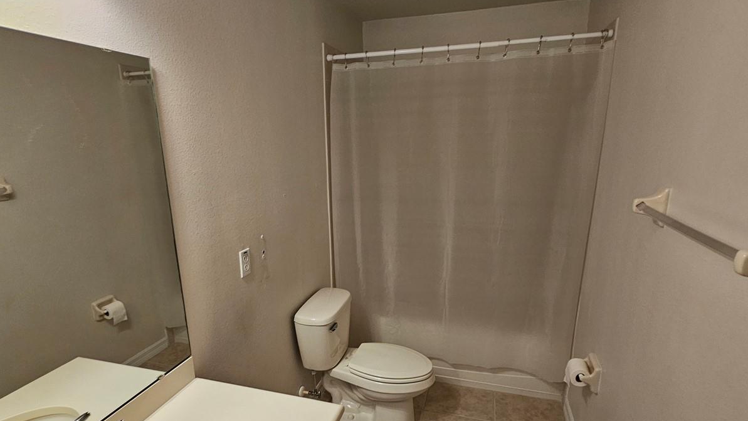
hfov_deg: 89.5
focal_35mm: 19
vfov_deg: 58.1
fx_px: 377
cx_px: 356
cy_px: 238
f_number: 2.2
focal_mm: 2.2
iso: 160
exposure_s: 1/60
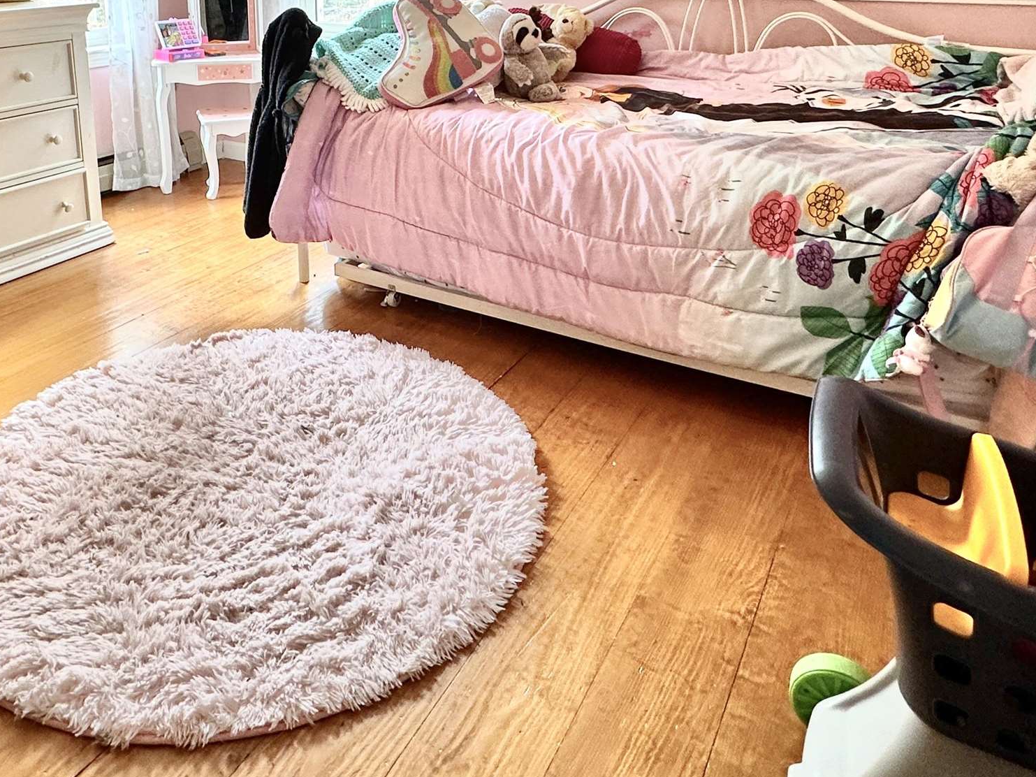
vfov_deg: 45.5
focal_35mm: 29
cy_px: 143
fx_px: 868
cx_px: 398
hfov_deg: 61.0
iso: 160
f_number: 2.2
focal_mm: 2.22
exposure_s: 1/60
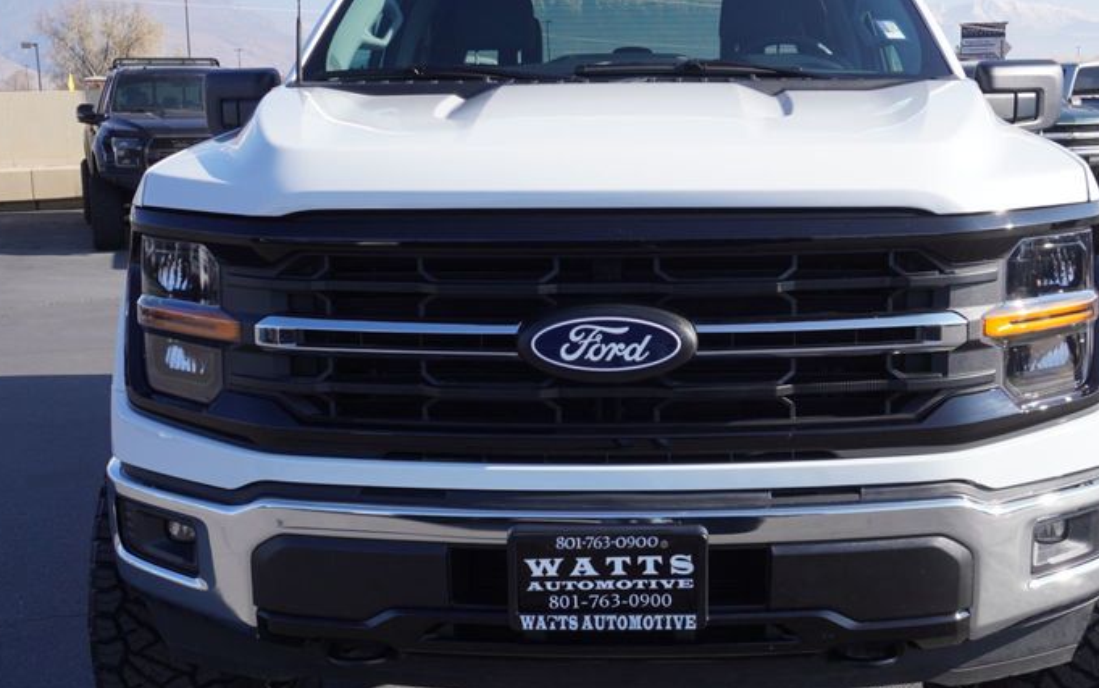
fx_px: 1378
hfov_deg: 43.4
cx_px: 595
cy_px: 394
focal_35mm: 46
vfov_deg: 28.0
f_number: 7.1
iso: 100
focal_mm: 20
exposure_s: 1/200
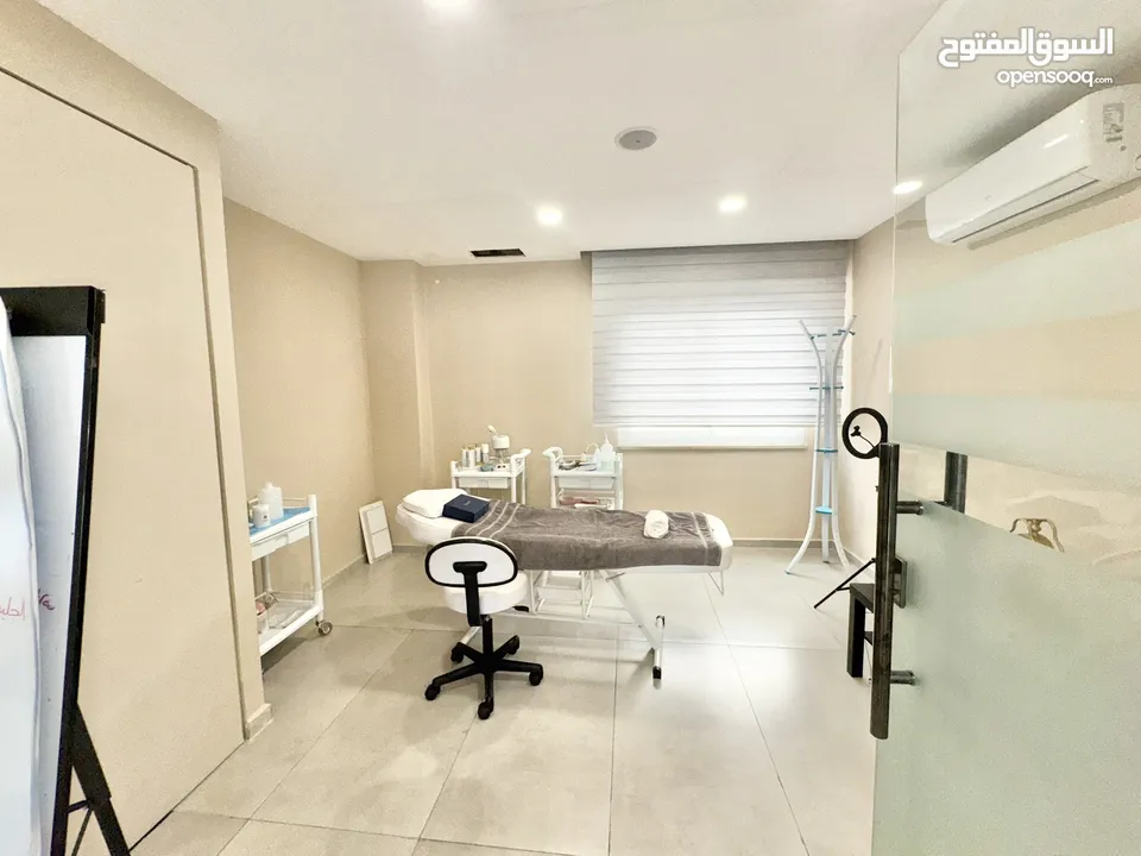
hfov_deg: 102.1
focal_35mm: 14
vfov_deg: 85.7
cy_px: 428
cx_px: 570
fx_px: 461
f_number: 2.2
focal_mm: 2.22
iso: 32
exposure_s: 1/122
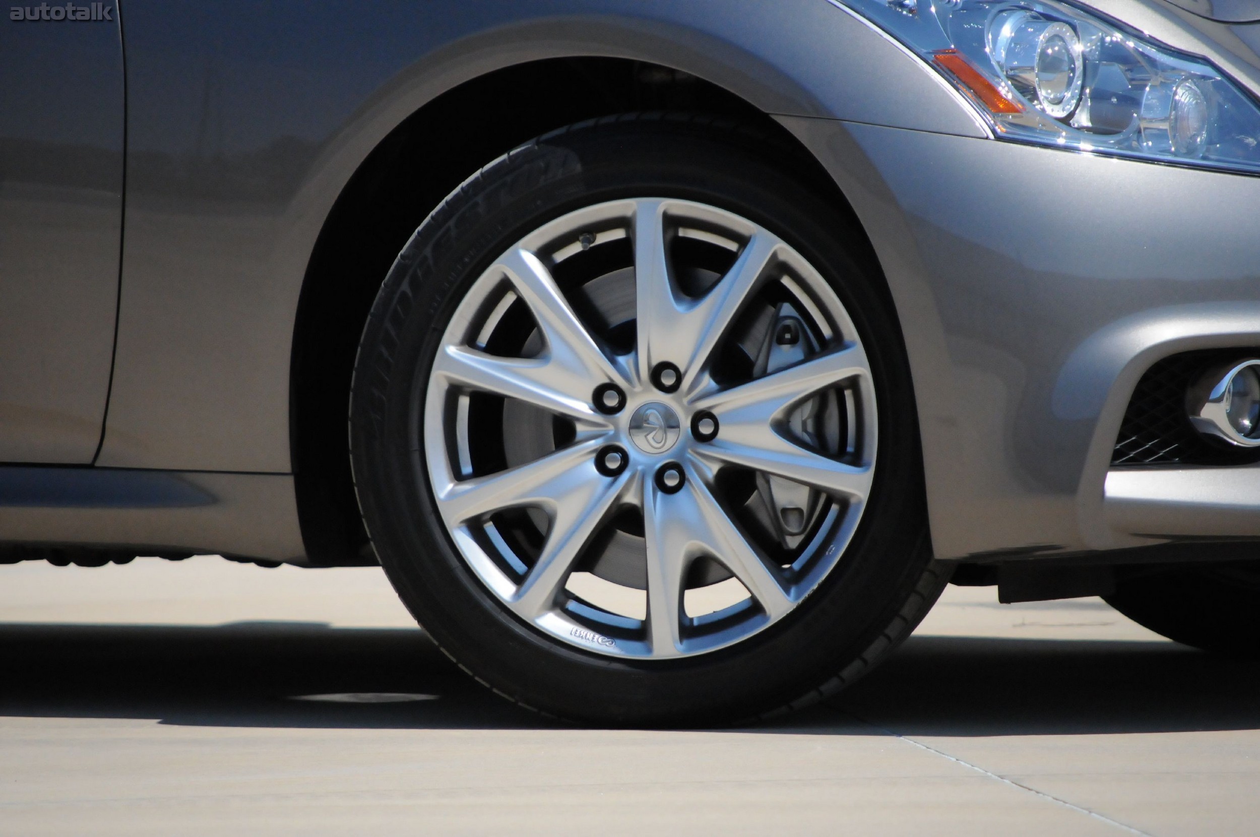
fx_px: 10488
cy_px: 418
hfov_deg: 6.9
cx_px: 630
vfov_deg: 4.6
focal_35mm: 300
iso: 2000
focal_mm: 200
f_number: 5.6
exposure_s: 1/8000
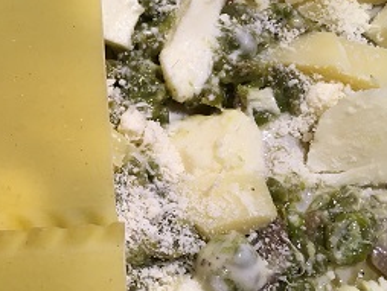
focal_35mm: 57
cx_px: 55
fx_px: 638
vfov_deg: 25.7
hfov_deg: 32.4
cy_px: 149
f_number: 2.2
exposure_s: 1/33
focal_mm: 4.15
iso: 32
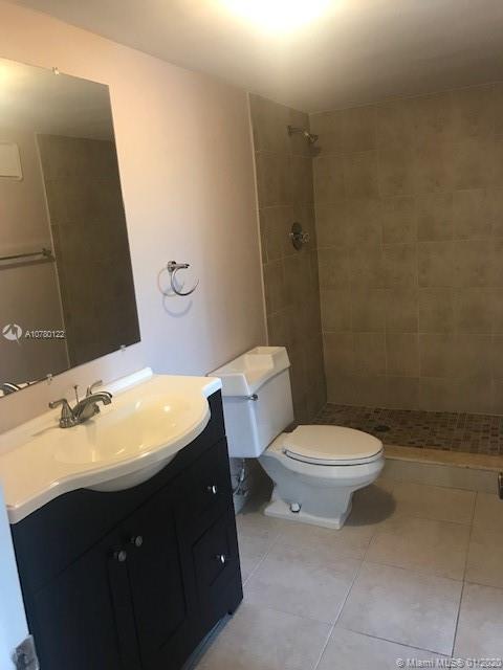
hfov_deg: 49.7
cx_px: 252
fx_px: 542
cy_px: 335
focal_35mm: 28
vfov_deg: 63.4
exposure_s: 1/15
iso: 50
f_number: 1.8
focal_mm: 3.99
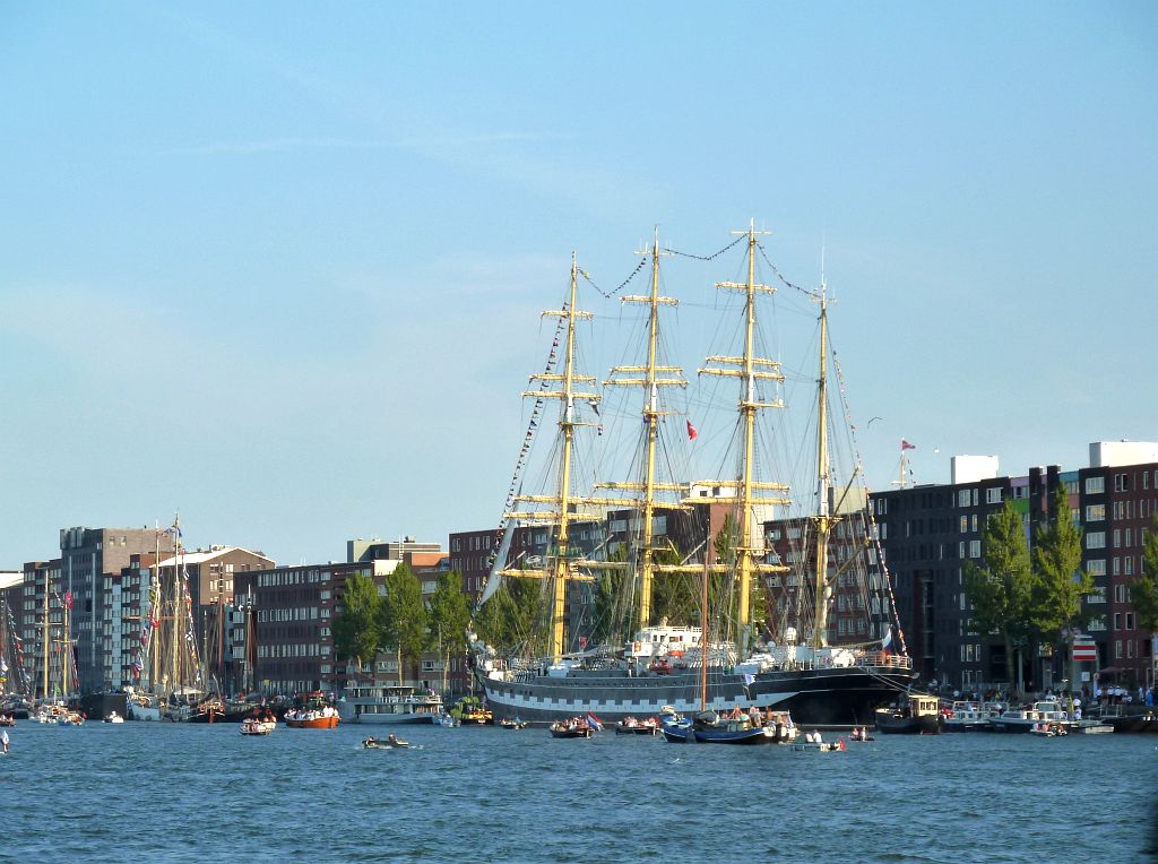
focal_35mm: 119
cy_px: 432
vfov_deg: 12.4
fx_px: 3973
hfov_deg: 16.6
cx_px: 579
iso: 125
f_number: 4.4
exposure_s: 1/400
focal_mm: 19.5
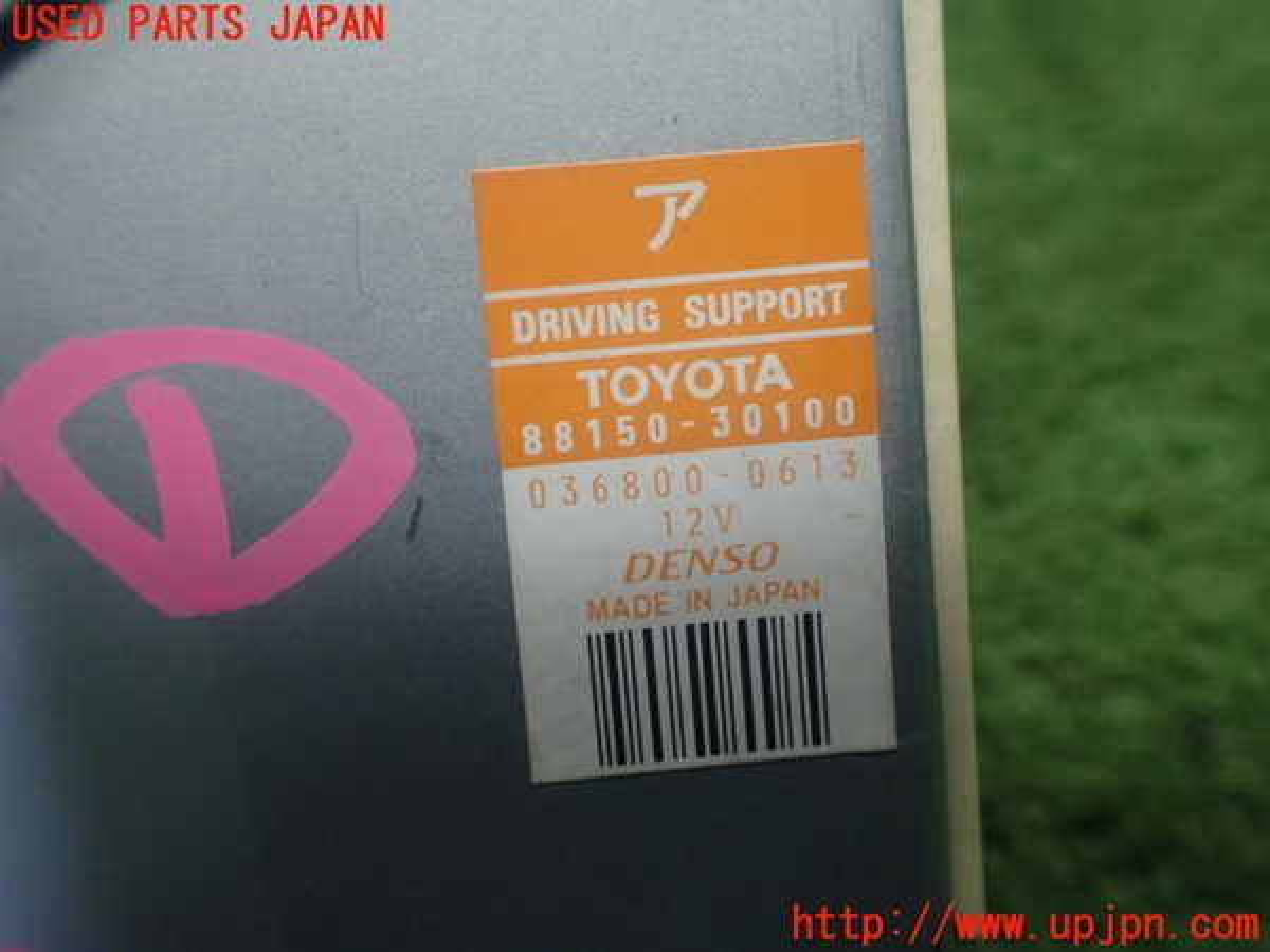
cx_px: 635
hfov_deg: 60.0
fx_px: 1101
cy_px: 476
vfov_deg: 46.8
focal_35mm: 30
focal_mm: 5.4
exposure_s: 1/125
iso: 320
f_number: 2.3
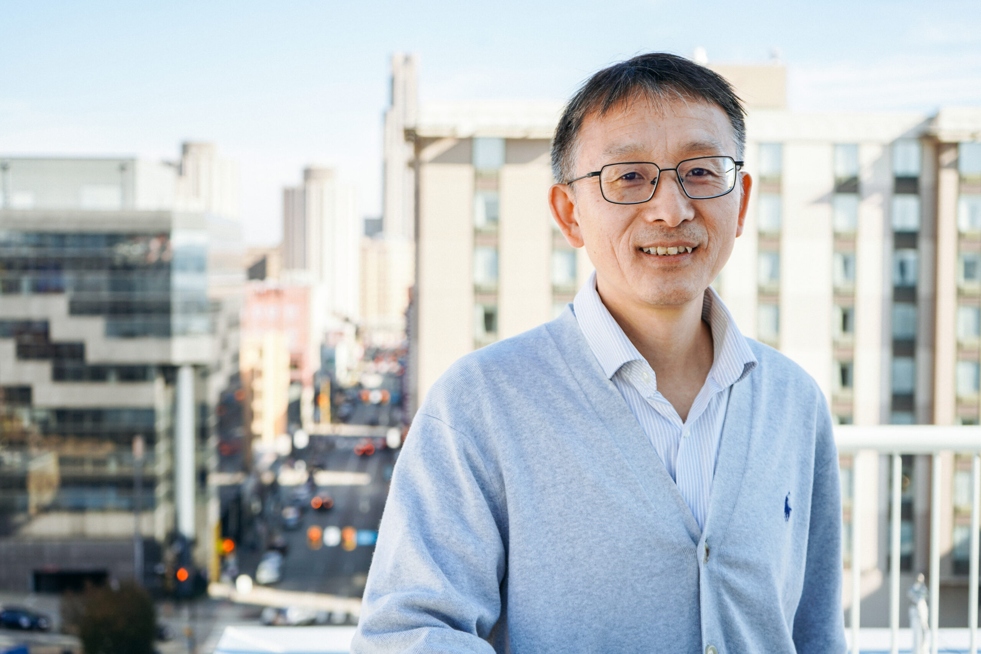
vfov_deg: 27.5
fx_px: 1335
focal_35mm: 49
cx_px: 490
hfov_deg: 40.3
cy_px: 327
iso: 100
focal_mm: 49
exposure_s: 1/250
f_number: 5
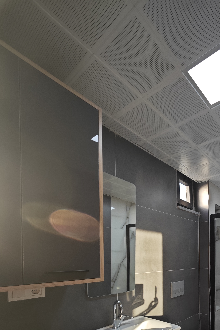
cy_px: 262
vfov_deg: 75.4
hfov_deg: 54.6
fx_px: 183
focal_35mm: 20
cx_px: 195
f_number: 1.8
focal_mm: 2.03
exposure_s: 1/142
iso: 250
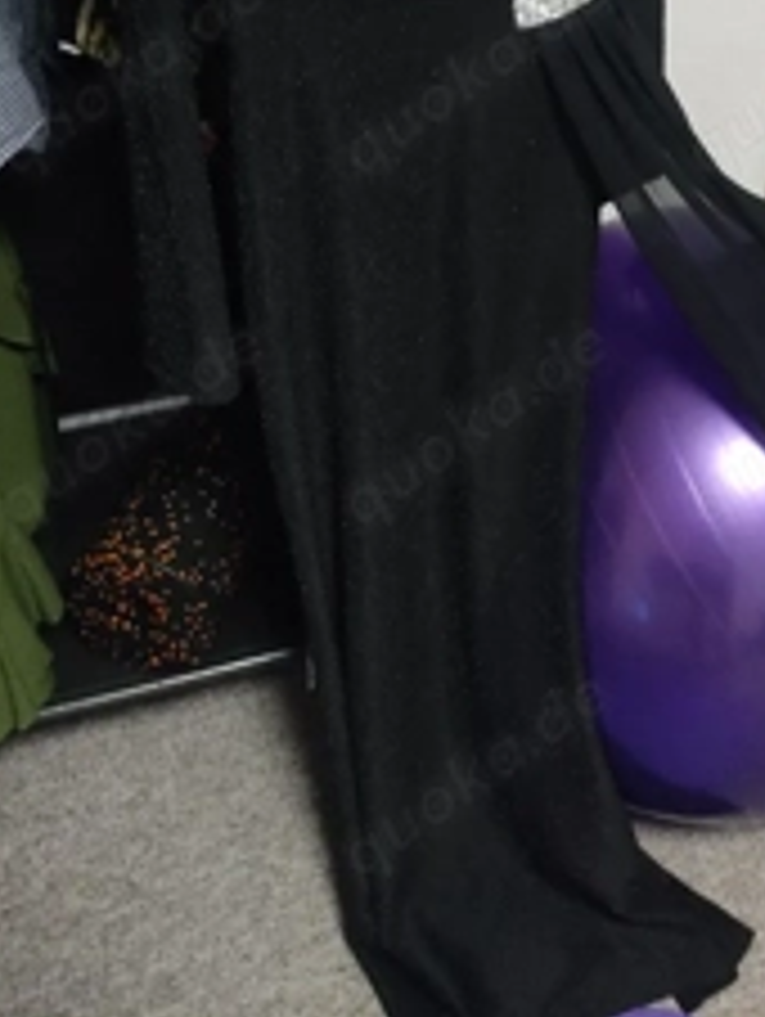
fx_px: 1353
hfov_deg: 31.0
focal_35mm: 46
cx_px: 572
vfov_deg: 38.6
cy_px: 122
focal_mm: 4.74
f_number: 1.79
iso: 2250
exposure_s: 1/17
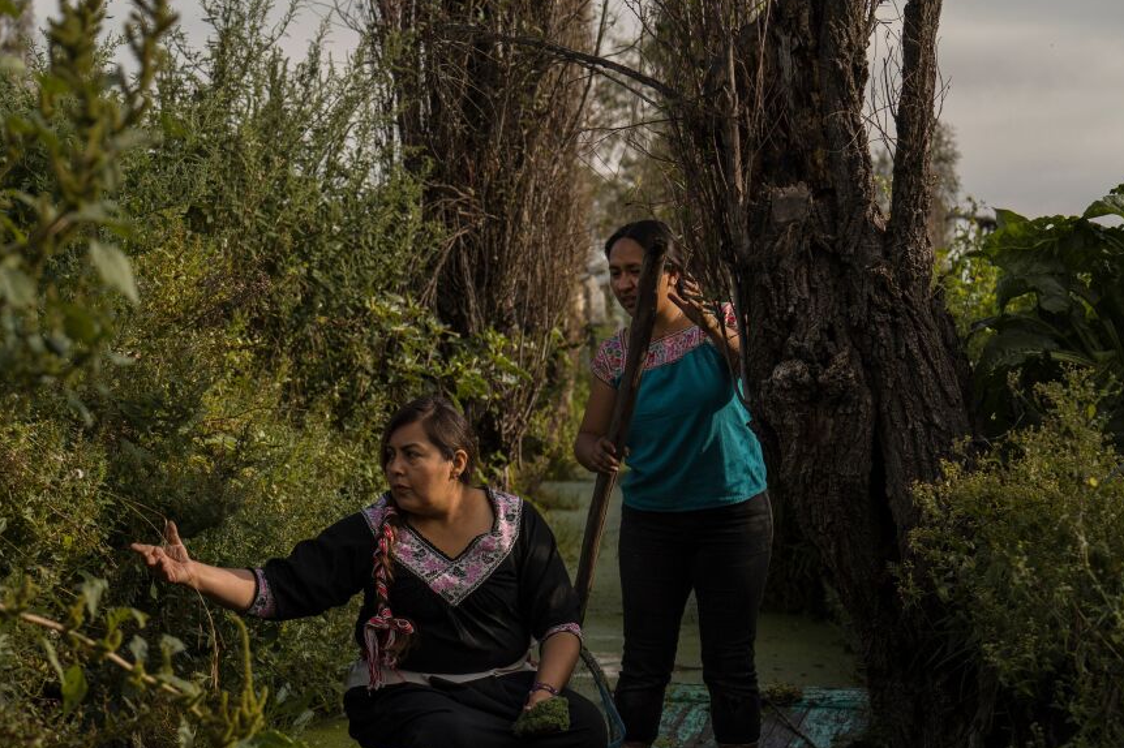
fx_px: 2746
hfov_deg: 23.1
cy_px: 519
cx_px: 520
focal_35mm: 88
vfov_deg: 15.5
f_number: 2.8
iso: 50
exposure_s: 1/800
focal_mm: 43
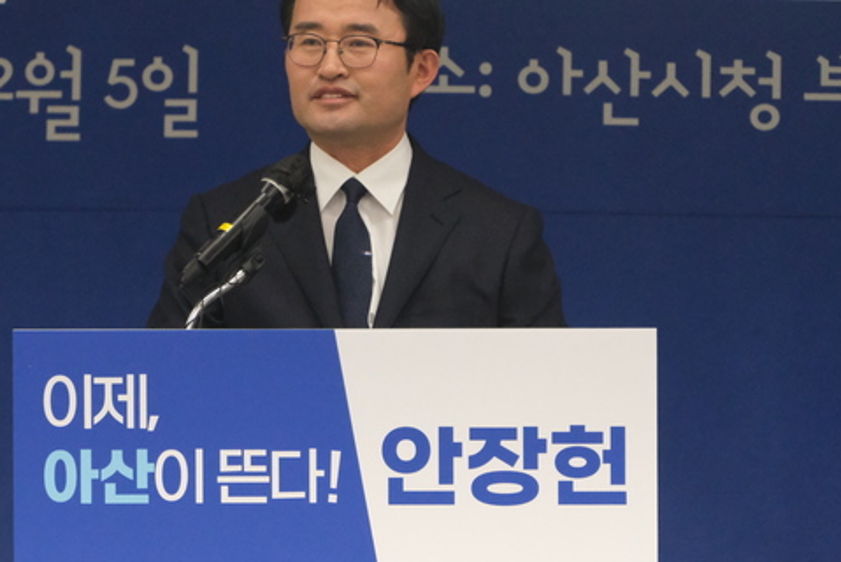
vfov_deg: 5.8
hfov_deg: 8.6
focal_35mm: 238
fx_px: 5563
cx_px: 341
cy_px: 159
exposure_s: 1/500
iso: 10000
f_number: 5.6
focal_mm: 108.6
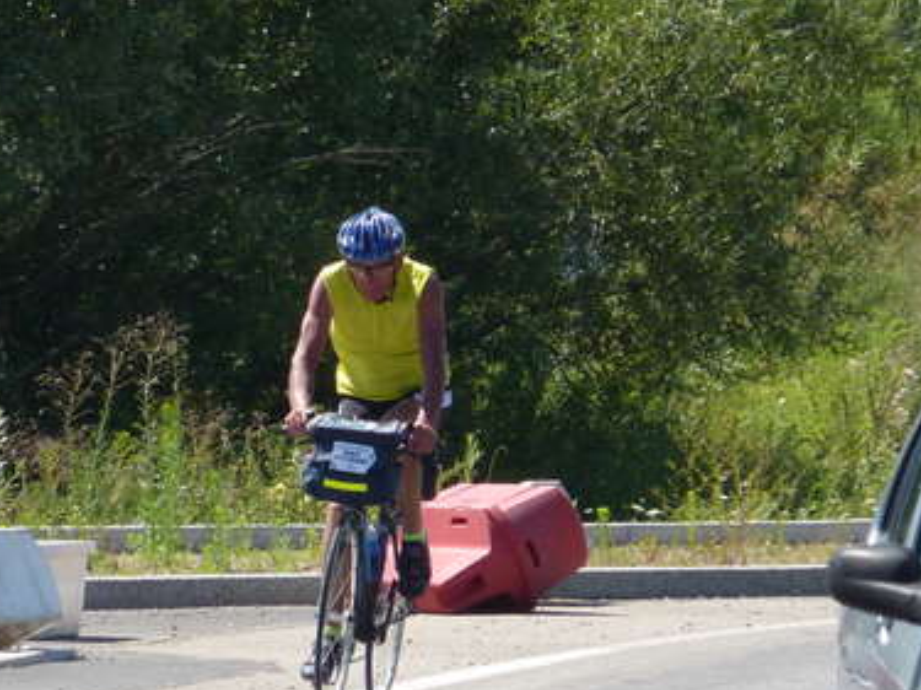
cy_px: 452
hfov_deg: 4.1
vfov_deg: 3.1
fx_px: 12767
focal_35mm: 480
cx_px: 383
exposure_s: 1/1000
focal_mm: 49.2
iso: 250
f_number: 4.9
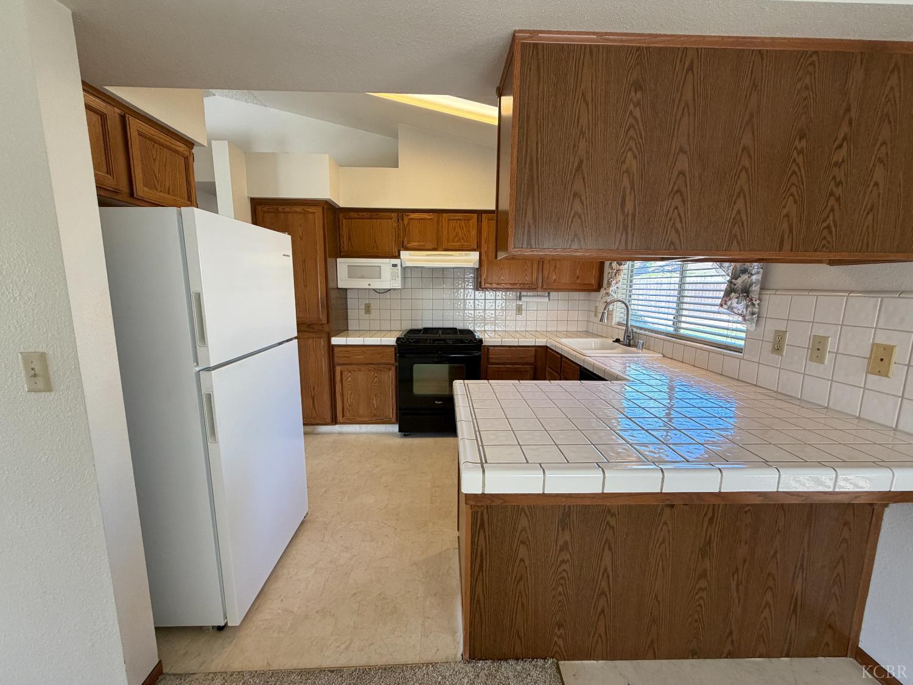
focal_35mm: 14
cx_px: 456
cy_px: 342
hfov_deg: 102.1
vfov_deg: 85.7
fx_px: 369
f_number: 2.2
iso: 160
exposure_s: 1/120
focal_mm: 2.22
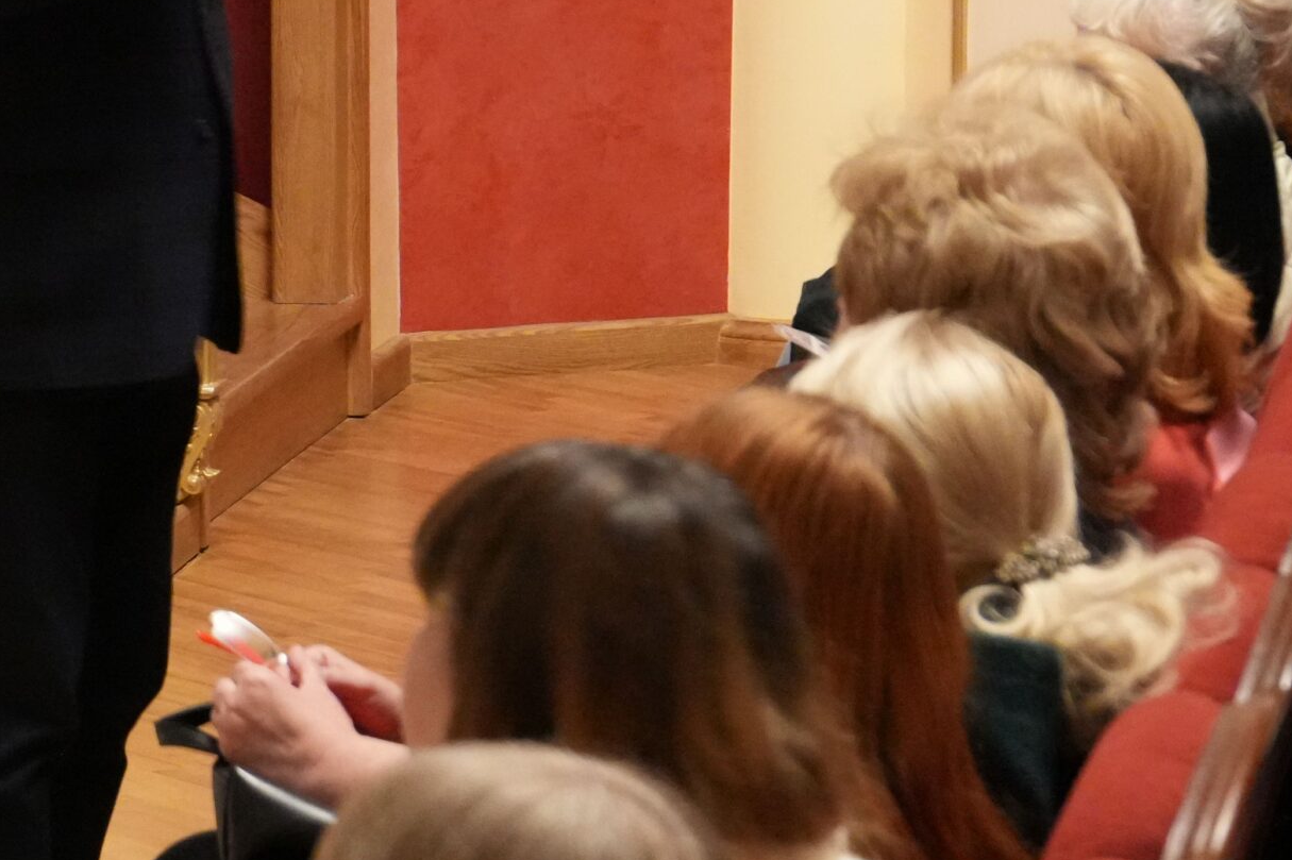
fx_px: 7141
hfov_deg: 10.3
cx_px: 950
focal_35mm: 199
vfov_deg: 6.9
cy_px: 131
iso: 6400
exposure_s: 1/13
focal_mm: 63
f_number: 5.6
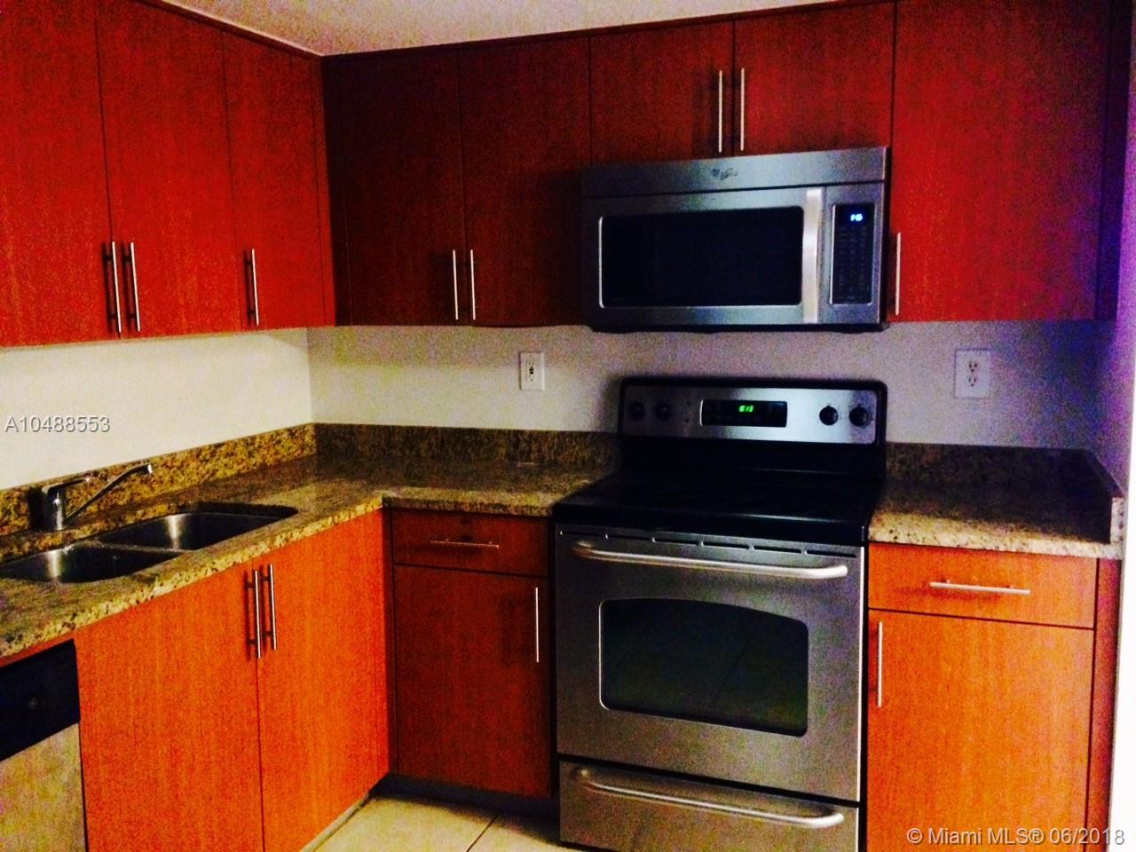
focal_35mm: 33
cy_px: 426
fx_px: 1083
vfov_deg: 42.9
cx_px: 568
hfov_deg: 55.4
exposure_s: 1/15
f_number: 2.4
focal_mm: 4.12
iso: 800
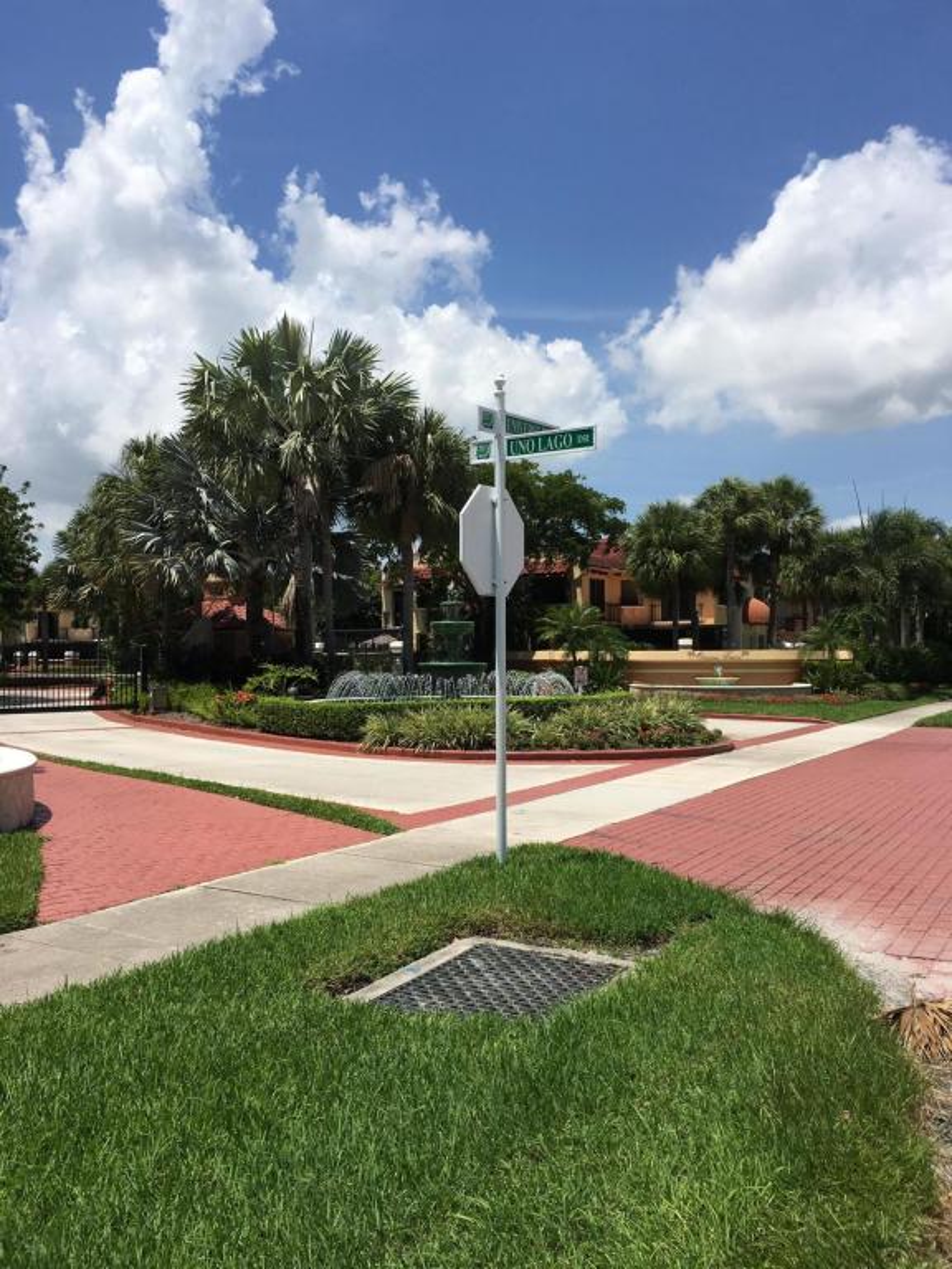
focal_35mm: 29
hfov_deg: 48.2
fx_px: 1063
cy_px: 634
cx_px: 476
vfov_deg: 61.7
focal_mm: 4.15
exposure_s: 1/2564
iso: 25
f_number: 2.2
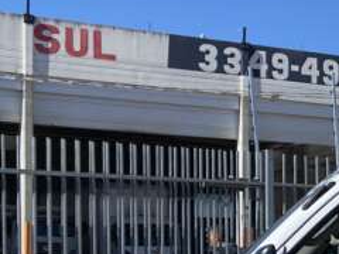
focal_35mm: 117
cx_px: 751
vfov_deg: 12.4
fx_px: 1146
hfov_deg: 13.5
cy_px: 279
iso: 32
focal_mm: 4.25
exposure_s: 1/4608
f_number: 1.8
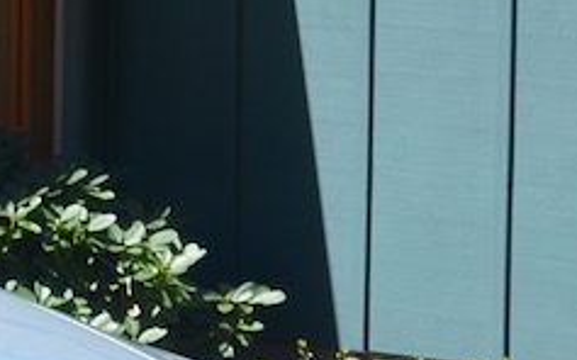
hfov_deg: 6.4
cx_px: -789
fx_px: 4921
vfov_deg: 4.2
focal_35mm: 313
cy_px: 545
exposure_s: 1/160
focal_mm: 38
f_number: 6.3
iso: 100
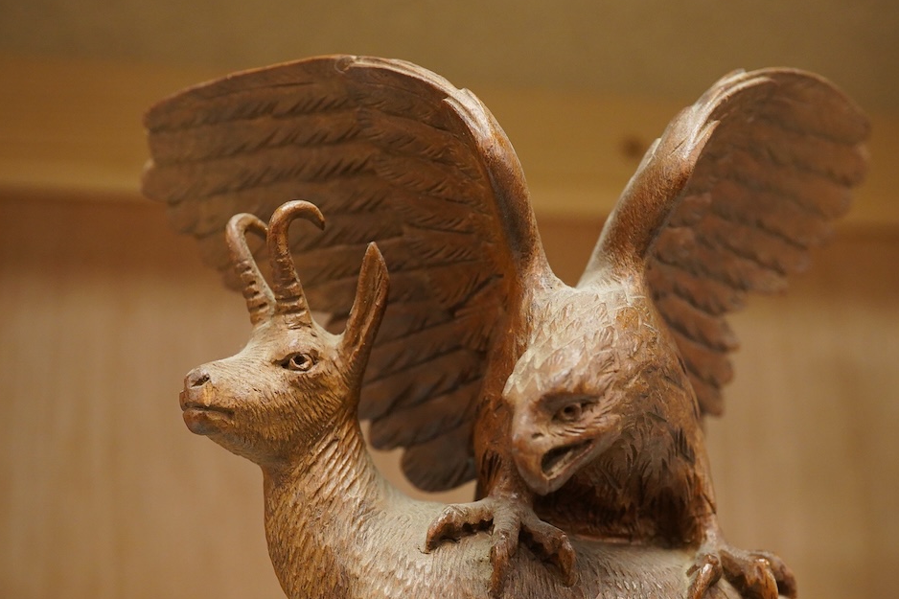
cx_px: 490
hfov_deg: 36.8
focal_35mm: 54
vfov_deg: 25.0
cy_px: 334
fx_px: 1348
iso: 2500
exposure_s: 1/160
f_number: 8
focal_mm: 30
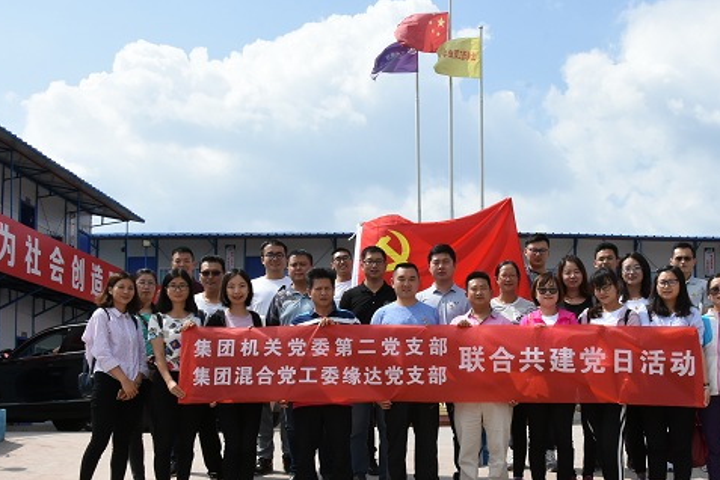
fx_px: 980
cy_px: 325
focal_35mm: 49
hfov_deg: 40.1
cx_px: 447
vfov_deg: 27.3
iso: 640
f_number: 13
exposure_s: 1/640
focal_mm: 24
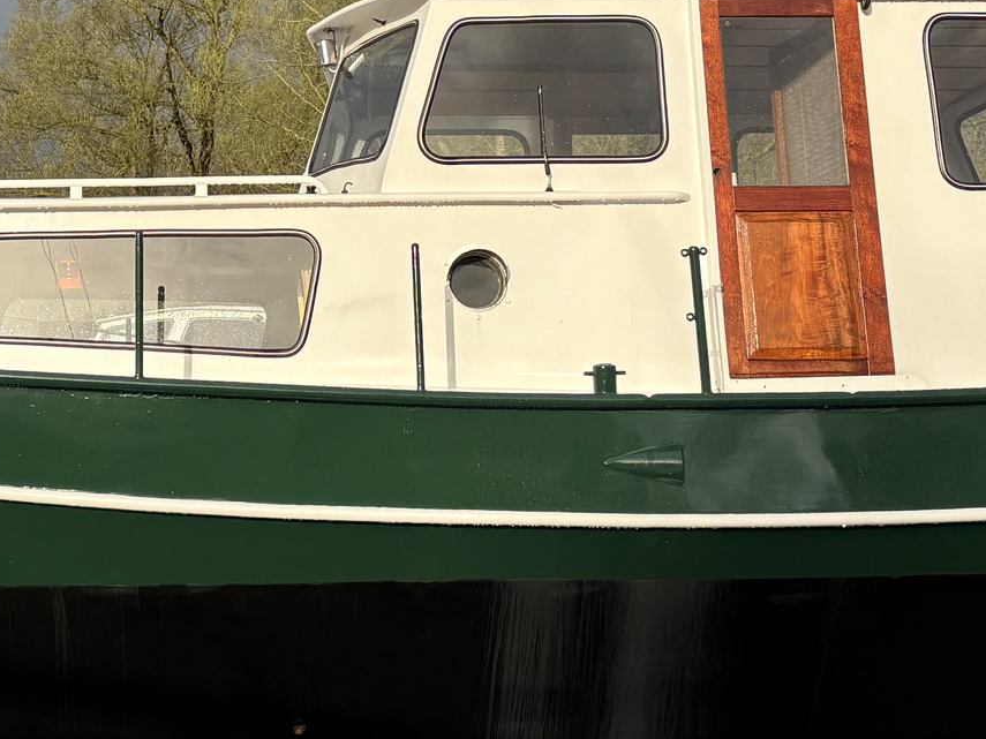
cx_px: 205
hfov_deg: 25.3
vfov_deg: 19.2
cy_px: 133
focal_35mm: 76
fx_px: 2164
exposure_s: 1/2451
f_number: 1.6
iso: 50
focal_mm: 5.96
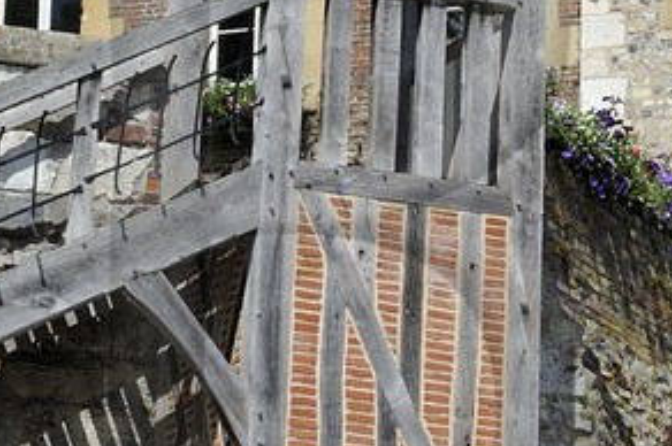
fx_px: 3170
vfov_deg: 8.1
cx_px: 651
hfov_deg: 12.0
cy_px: 241
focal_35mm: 170
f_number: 13
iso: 200
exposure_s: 1/200
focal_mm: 31
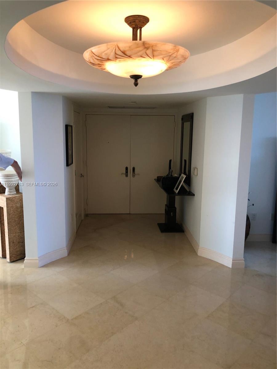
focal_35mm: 28
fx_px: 299
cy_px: 184
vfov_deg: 63.4
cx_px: 138
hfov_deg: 49.7
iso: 25
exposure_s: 1/30
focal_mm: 4
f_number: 1.8
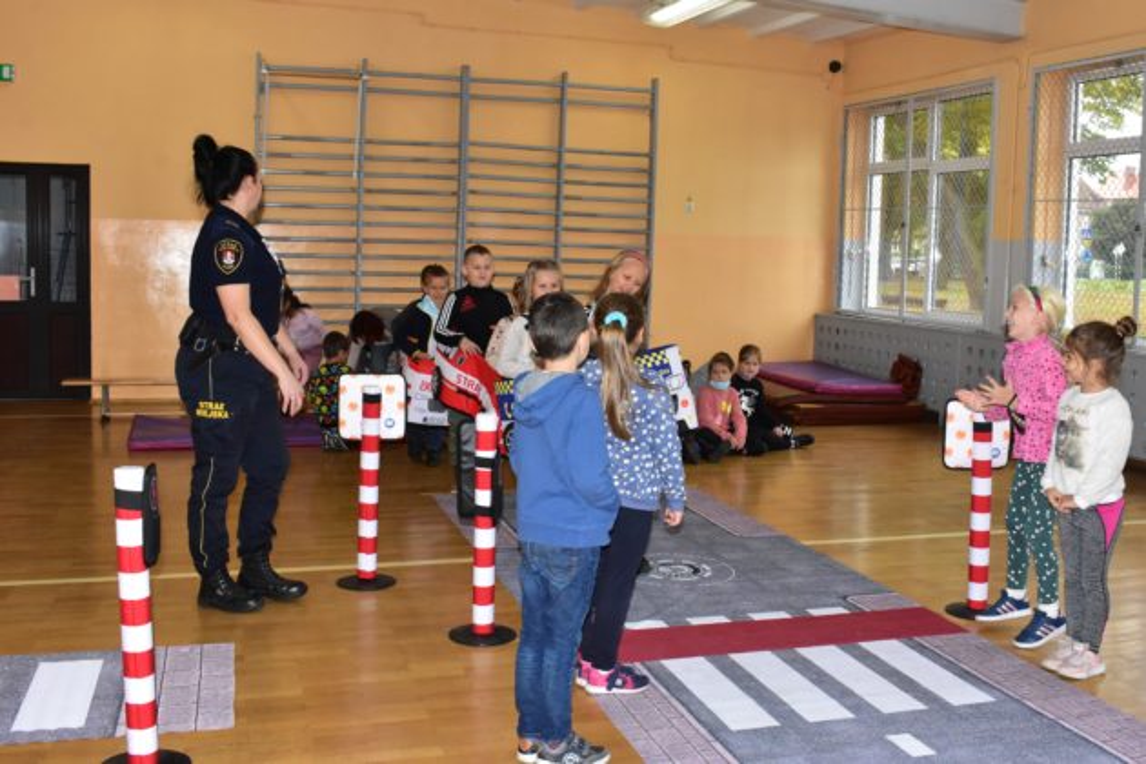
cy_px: 382
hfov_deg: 53.1
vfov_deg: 36.9
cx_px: 573
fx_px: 1146
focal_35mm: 36
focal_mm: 24
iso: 2000
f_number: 8
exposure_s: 1/200
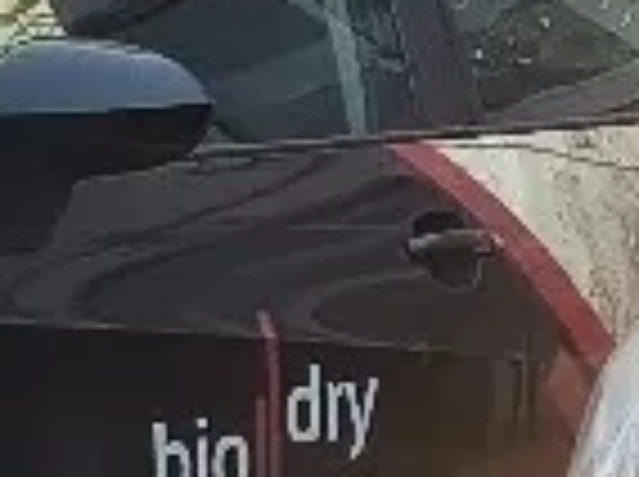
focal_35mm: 247
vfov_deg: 5.9
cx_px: 1926
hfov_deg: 7.1
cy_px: 760
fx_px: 4552
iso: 800
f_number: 1.65
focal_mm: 6.18
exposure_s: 1/50.3
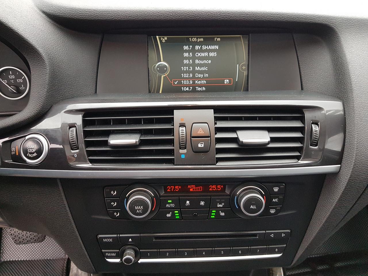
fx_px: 276
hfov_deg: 67.3
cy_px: 138
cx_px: 184
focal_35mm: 26
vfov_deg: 53.1
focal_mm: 4.2
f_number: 1.7
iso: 160
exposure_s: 1/60
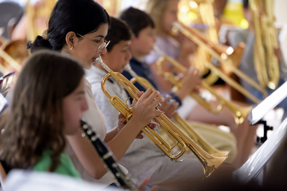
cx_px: 144
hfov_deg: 10.3
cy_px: 96
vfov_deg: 6.9
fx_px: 1595
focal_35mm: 200
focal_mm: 200
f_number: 2.8
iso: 1100
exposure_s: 1/250
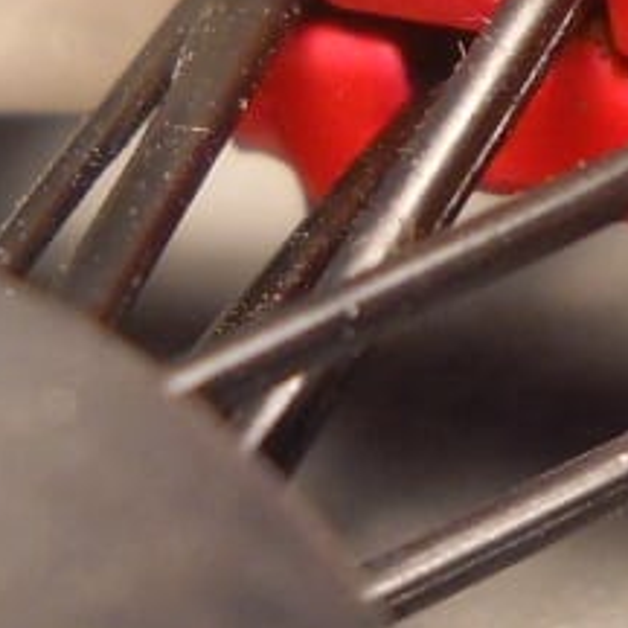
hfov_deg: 10.0
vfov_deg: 10.2
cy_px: 288
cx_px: 820
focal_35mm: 172
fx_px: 3530
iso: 218
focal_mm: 6.72
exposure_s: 1/60
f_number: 3.1
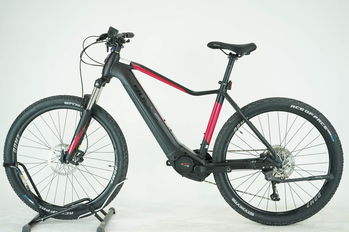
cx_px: 174
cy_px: 116
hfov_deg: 34.5
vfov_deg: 23.4
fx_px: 562
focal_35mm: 58
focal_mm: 58
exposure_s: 1/200
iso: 1600
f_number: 5.6
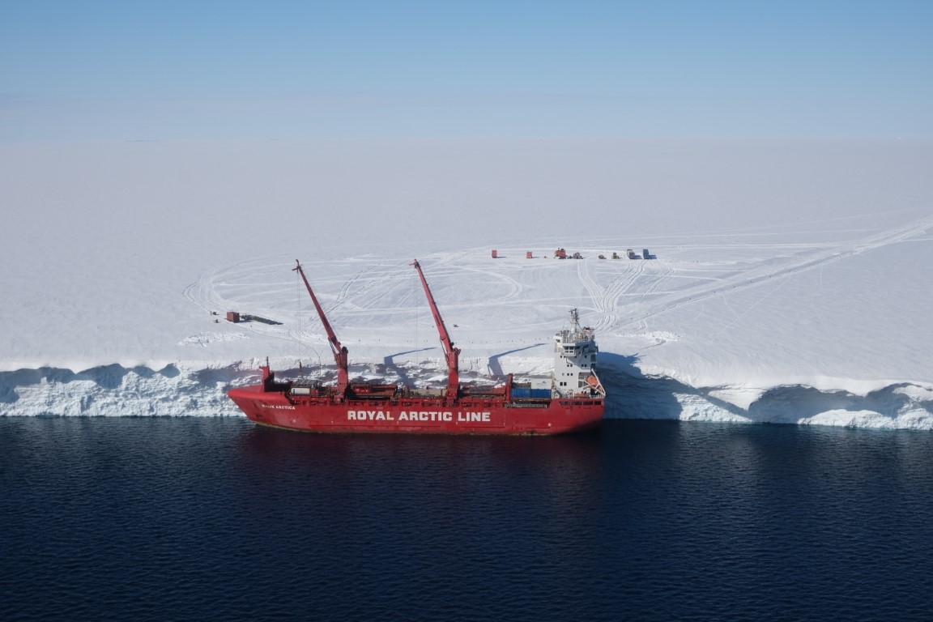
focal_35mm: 54
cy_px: 311
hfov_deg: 36.9
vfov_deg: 25.1
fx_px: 1399
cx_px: 466
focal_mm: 36.3
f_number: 11
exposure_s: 1/2000
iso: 640
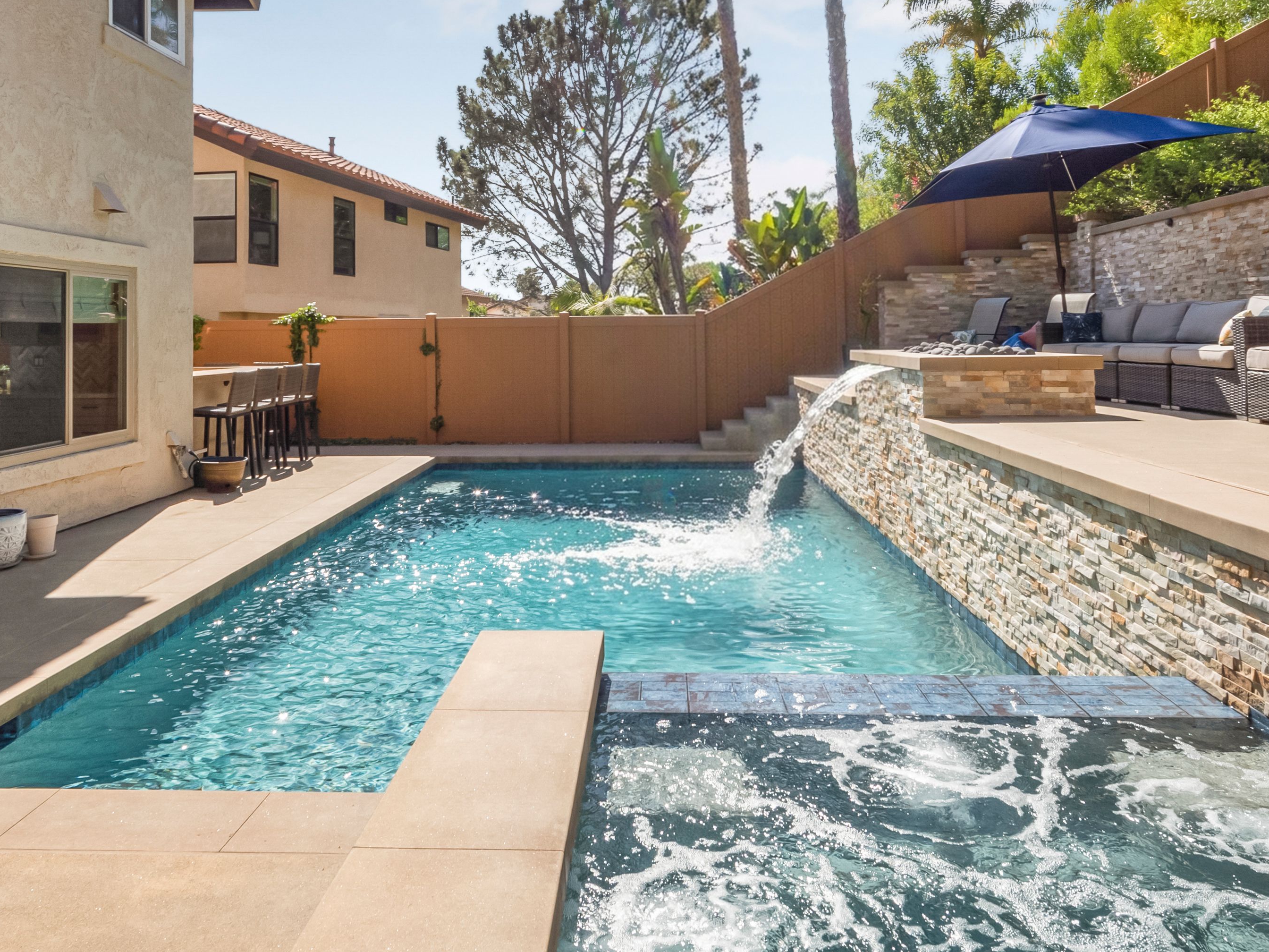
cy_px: 315
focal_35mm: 24
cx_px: 618
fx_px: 880
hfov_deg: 71.6
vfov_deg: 55.6
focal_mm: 7
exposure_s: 1/320
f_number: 8
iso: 200
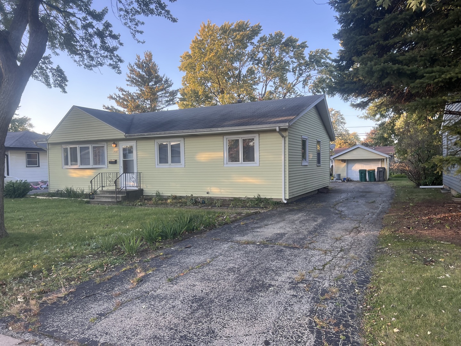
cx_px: 230
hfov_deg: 67.3
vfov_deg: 53.1
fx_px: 346
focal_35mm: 26
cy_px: 173
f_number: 1.5
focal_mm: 5.7
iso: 50
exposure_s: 1/330
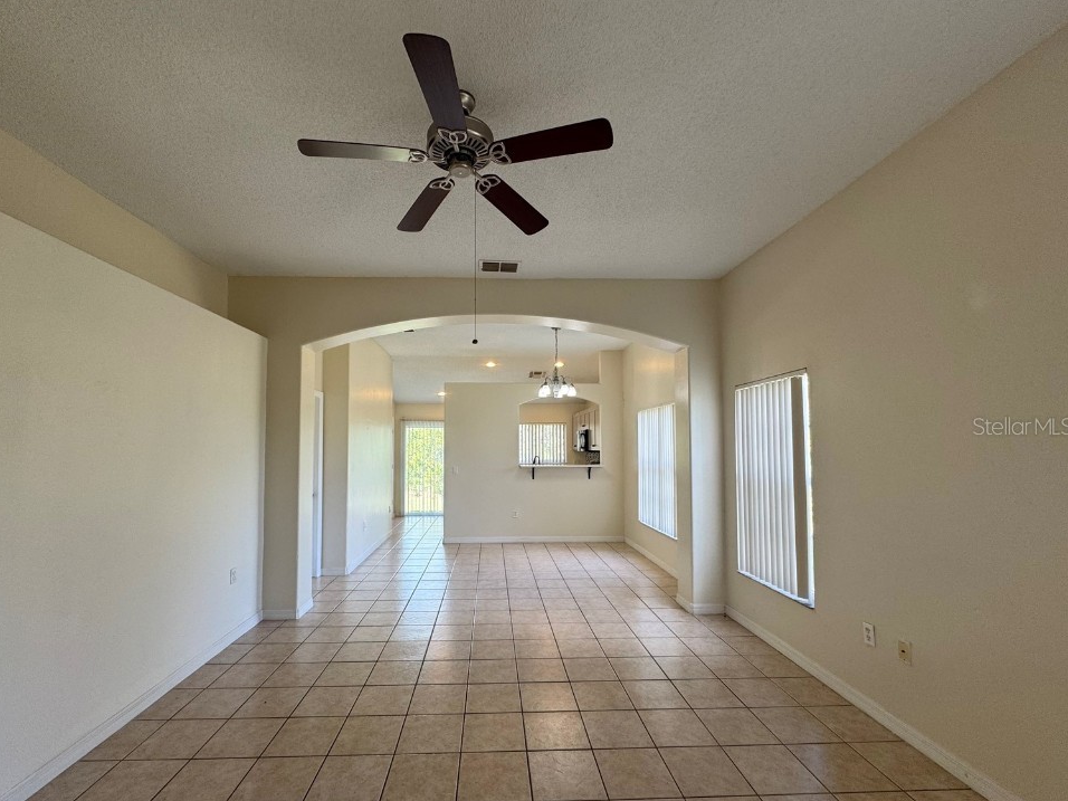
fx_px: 463
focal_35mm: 15
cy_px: 426
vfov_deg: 81.7
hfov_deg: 98.1
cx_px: 506
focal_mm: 2.22
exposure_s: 1/120
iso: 80
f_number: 2.2
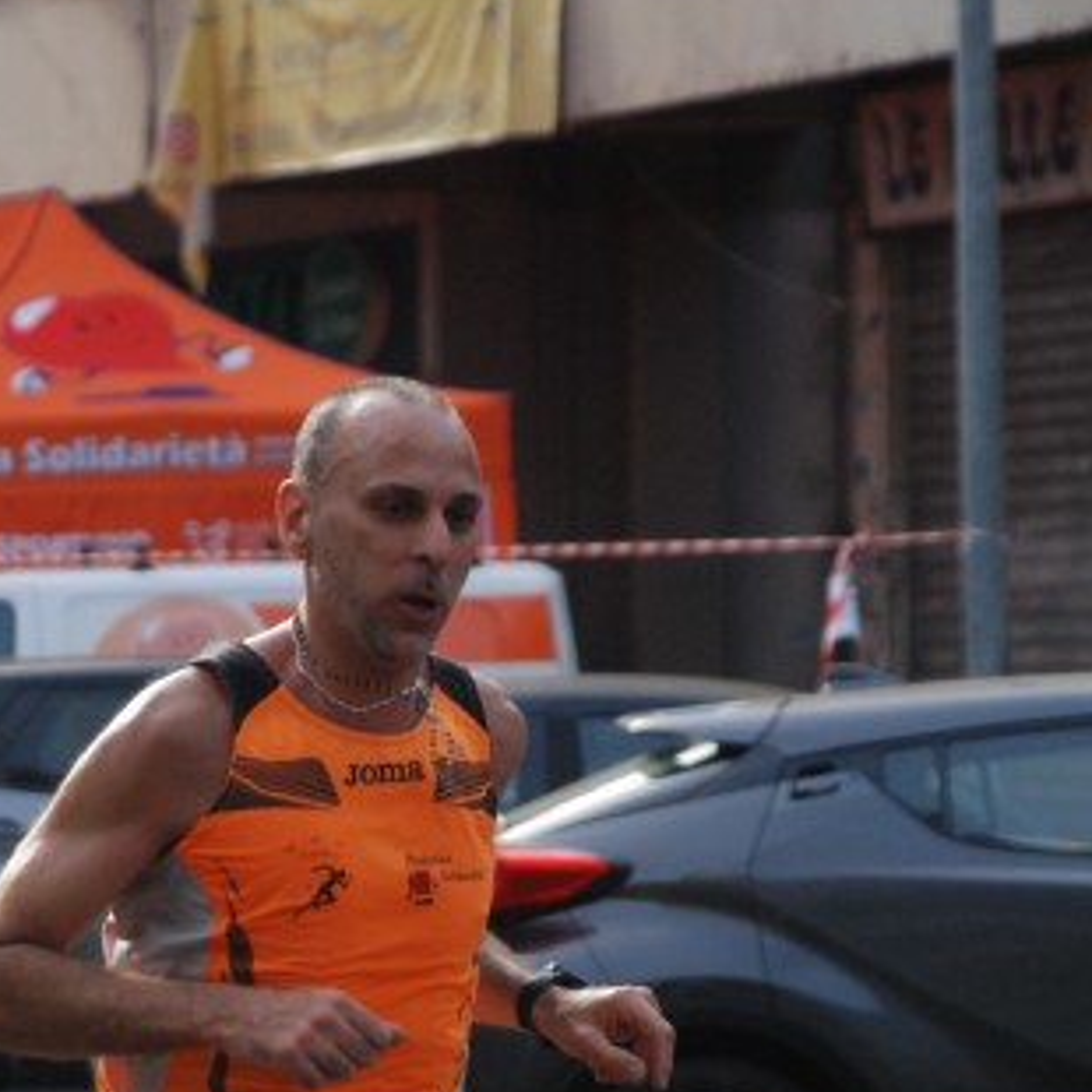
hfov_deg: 6.7
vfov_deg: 6.7
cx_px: 513
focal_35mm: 260
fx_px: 9273
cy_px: 1011
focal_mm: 105
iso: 1000
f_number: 5.6
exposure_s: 1/640
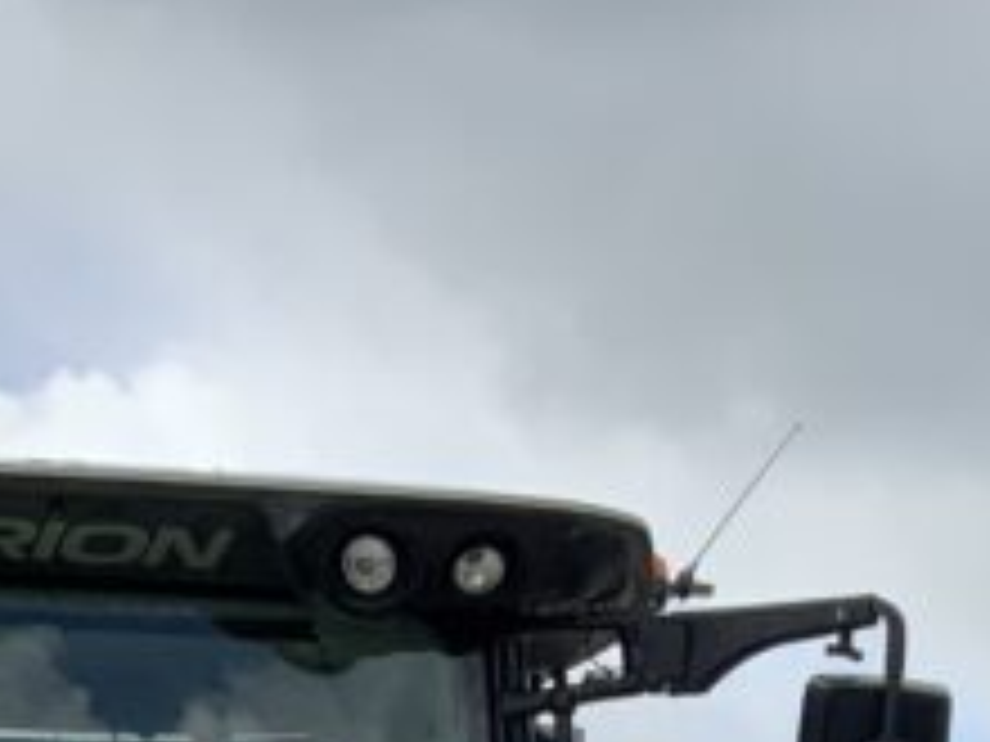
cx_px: 428
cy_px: 1668
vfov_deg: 9.9
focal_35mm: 135
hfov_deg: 14.6
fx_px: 3861
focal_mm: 3
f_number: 1.8
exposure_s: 1/1168
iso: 16
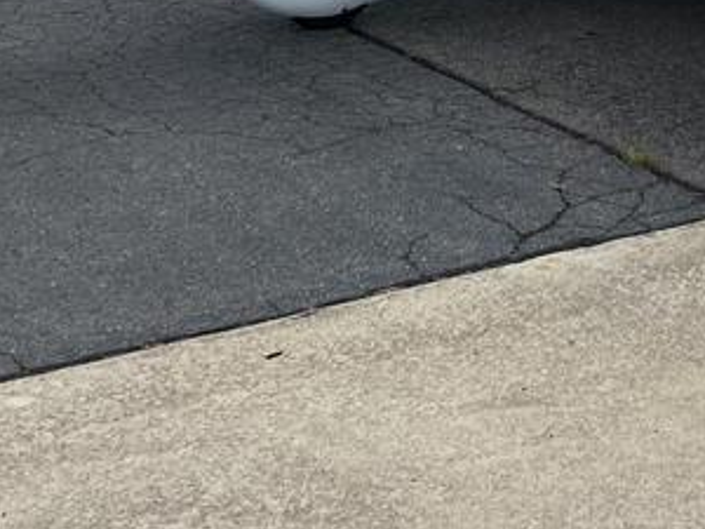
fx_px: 2118
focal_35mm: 104
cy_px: -216
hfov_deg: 18.6
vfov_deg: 13.5
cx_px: 616
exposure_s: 1/5495
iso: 32
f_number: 1.8
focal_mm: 4.25
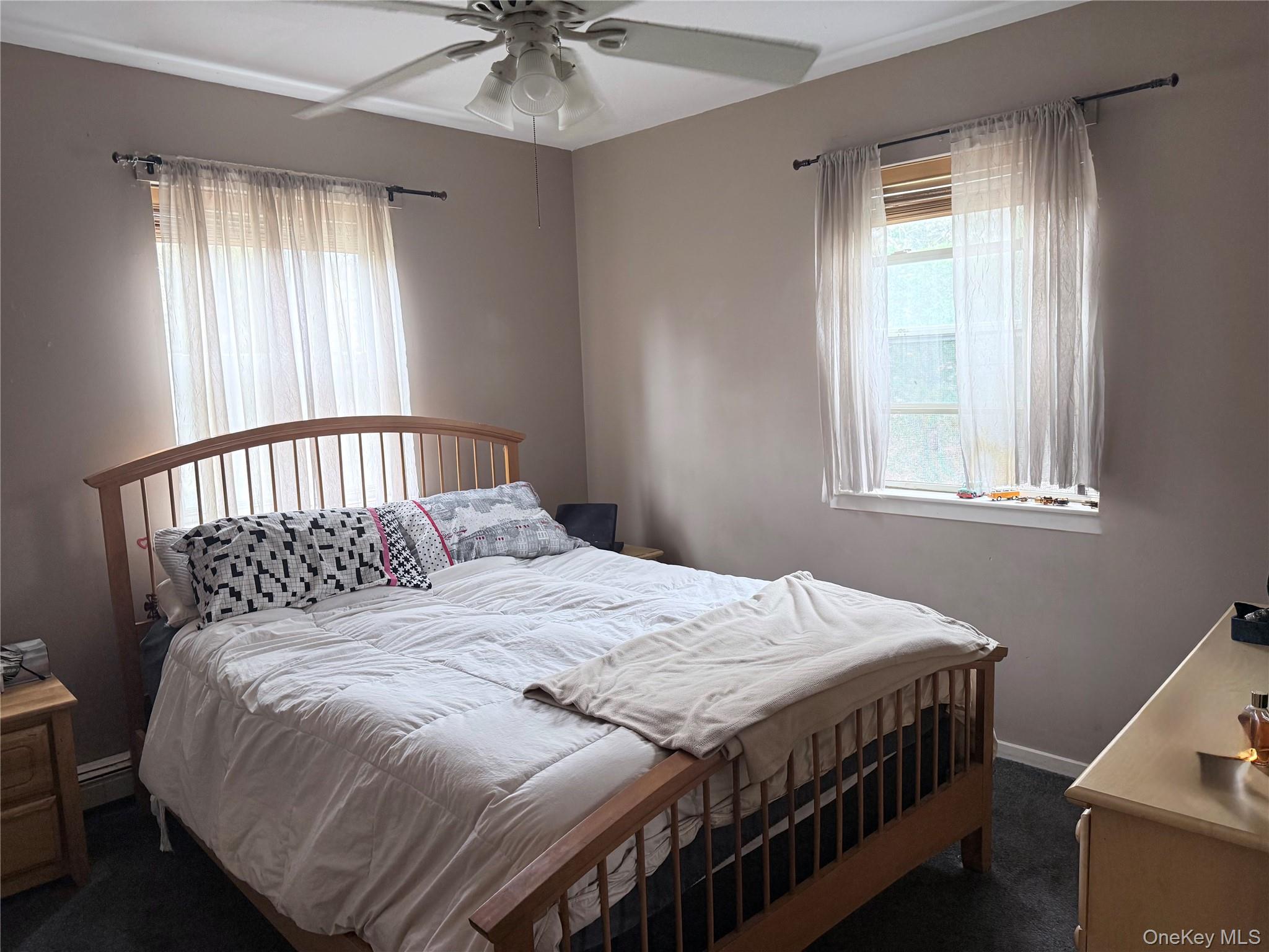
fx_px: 880
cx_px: 634
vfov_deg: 56.8
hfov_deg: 71.6
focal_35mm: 24
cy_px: 476
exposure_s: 1/60
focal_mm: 6.76
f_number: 1.78
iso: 160
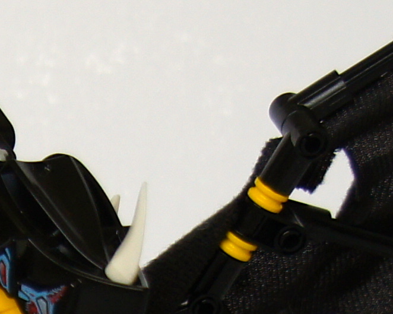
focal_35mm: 293
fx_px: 3406
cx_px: -109
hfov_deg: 6.6
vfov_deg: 5.2
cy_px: 600
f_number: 4
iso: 160
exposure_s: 1/50
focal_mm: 30
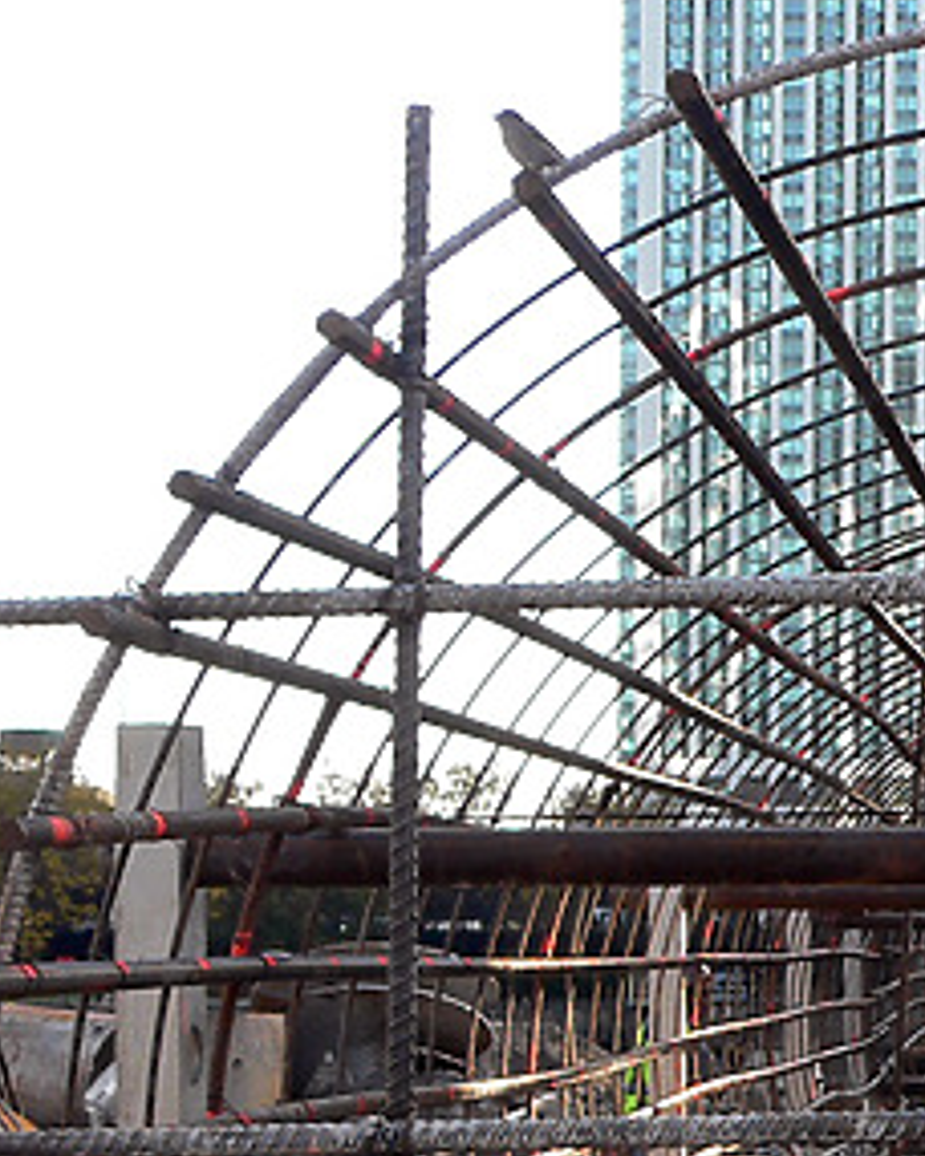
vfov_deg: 17.1
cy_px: 1008
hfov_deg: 13.5
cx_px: 1112
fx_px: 3798
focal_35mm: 111
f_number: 4
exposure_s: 1/125
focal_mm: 6
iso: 80
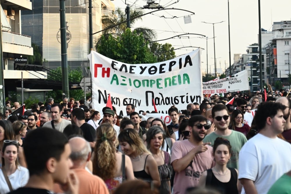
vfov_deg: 13.0
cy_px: 97
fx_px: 849
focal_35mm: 105
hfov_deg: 19.5
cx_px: 146
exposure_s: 1/1600
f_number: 4
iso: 1250
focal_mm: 70
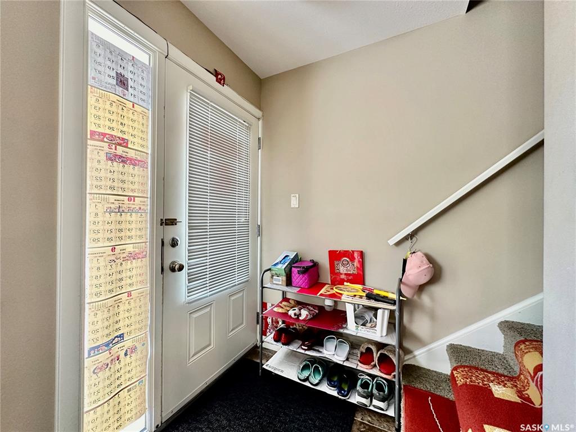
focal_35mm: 14
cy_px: 216
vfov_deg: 85.7
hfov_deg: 102.1
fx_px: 233
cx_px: 288
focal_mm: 2.22
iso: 320
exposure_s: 1/60
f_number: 2.2
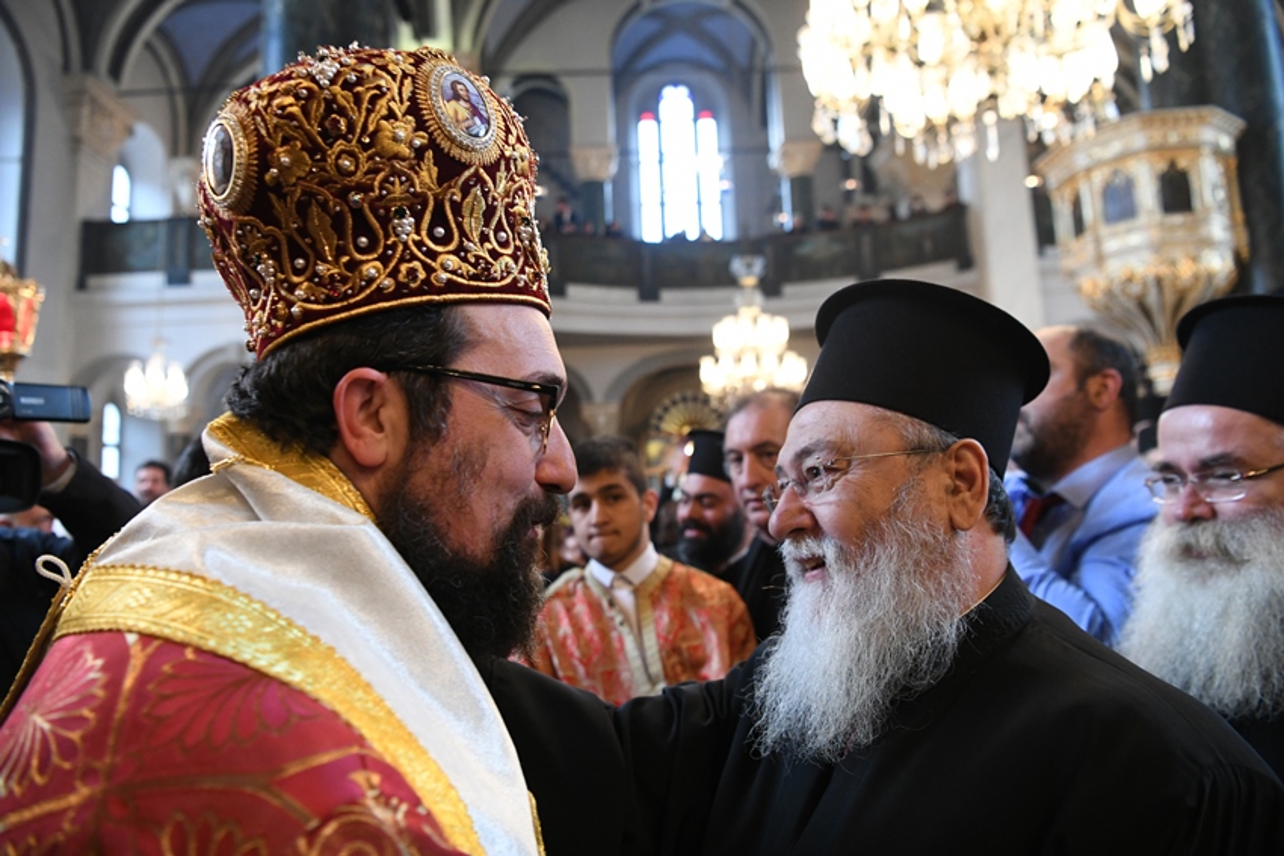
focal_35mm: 24
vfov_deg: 53.2
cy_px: 428
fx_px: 856
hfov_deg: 73.7
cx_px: 642
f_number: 3.5
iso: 3200
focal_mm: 24
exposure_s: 1/100
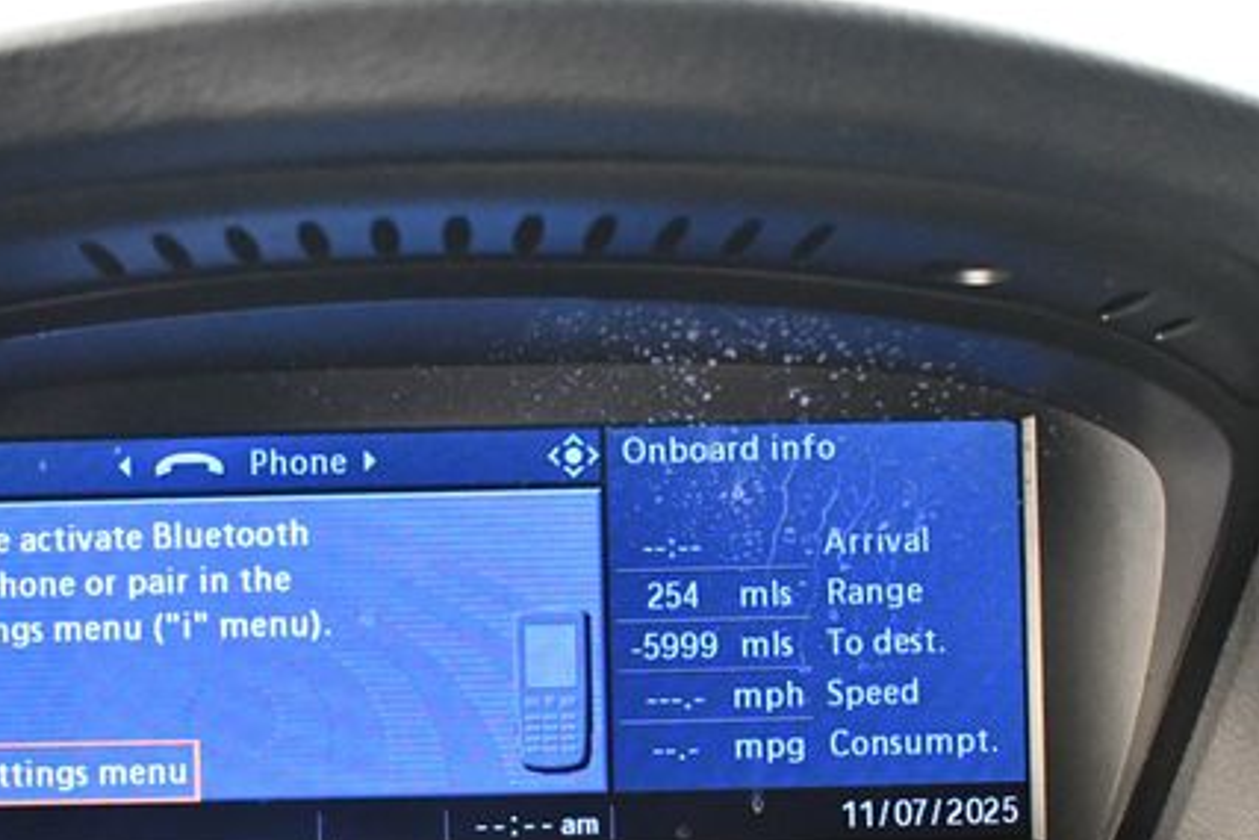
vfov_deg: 24.9
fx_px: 1889
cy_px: 592
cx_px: 413
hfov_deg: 36.5
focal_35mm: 54
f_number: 3.5
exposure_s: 1/60
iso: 5600
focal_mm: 18
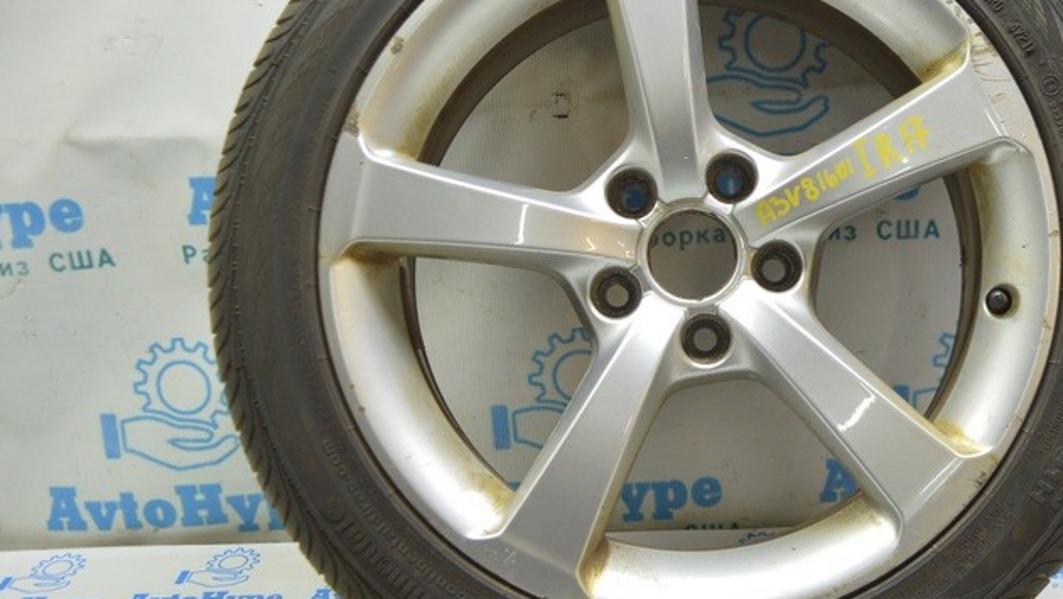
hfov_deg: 40.1
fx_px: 1438
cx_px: 697
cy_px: 217
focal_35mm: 51
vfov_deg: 23.5
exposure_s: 1/40
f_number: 3.5
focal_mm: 20
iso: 400
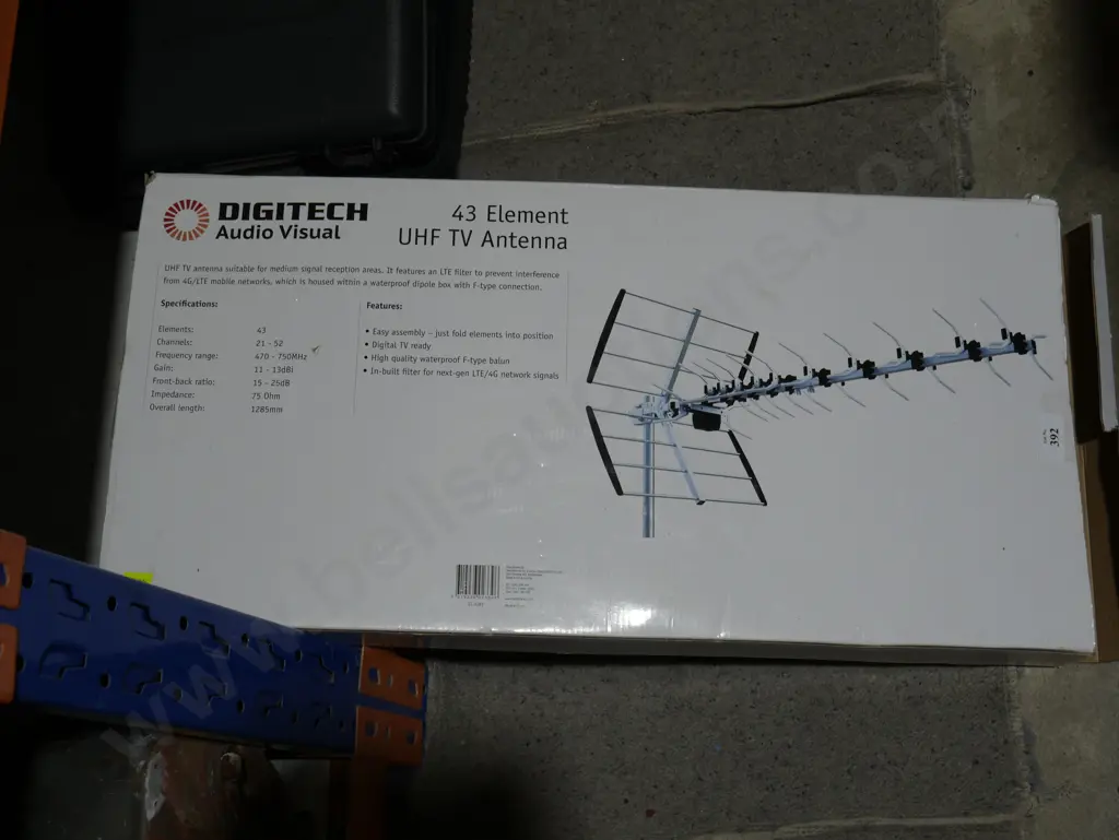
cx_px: 560
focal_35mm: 46
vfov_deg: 31.5
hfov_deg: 41.2
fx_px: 1488
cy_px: 420
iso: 200
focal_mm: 23
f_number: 5.6
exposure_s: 1/80
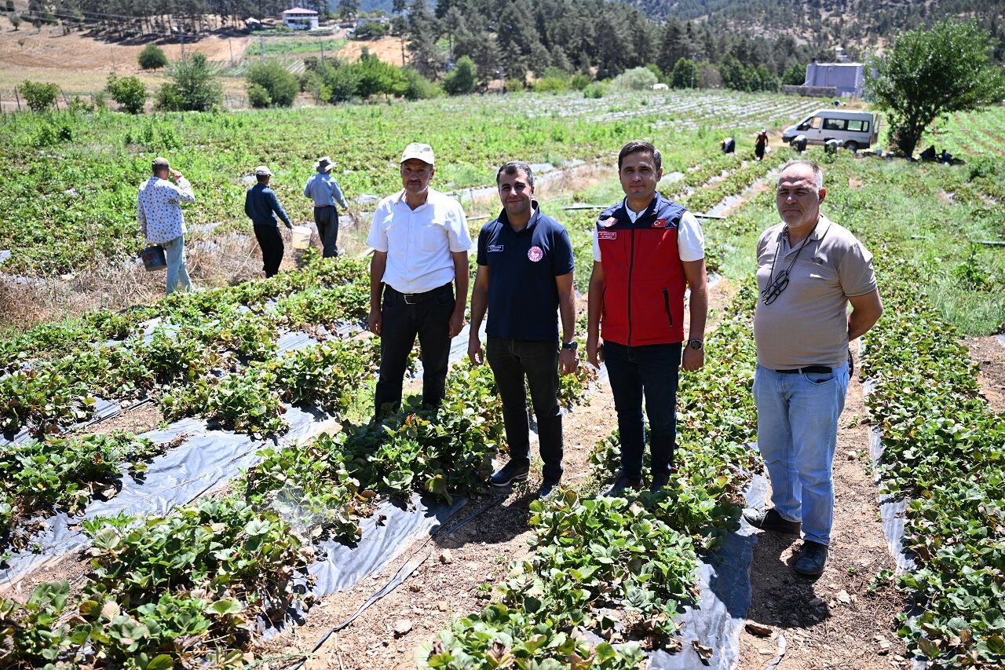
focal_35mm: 29
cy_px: 335
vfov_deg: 45.0
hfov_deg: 63.7
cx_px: 502
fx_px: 809
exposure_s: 1/2000
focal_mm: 29
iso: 320
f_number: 2.8
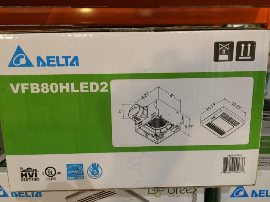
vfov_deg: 48.2
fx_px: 226
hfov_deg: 61.7
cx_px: 135
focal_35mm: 29
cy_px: 101
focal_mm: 4.15
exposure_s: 1/30
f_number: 2.2
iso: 250
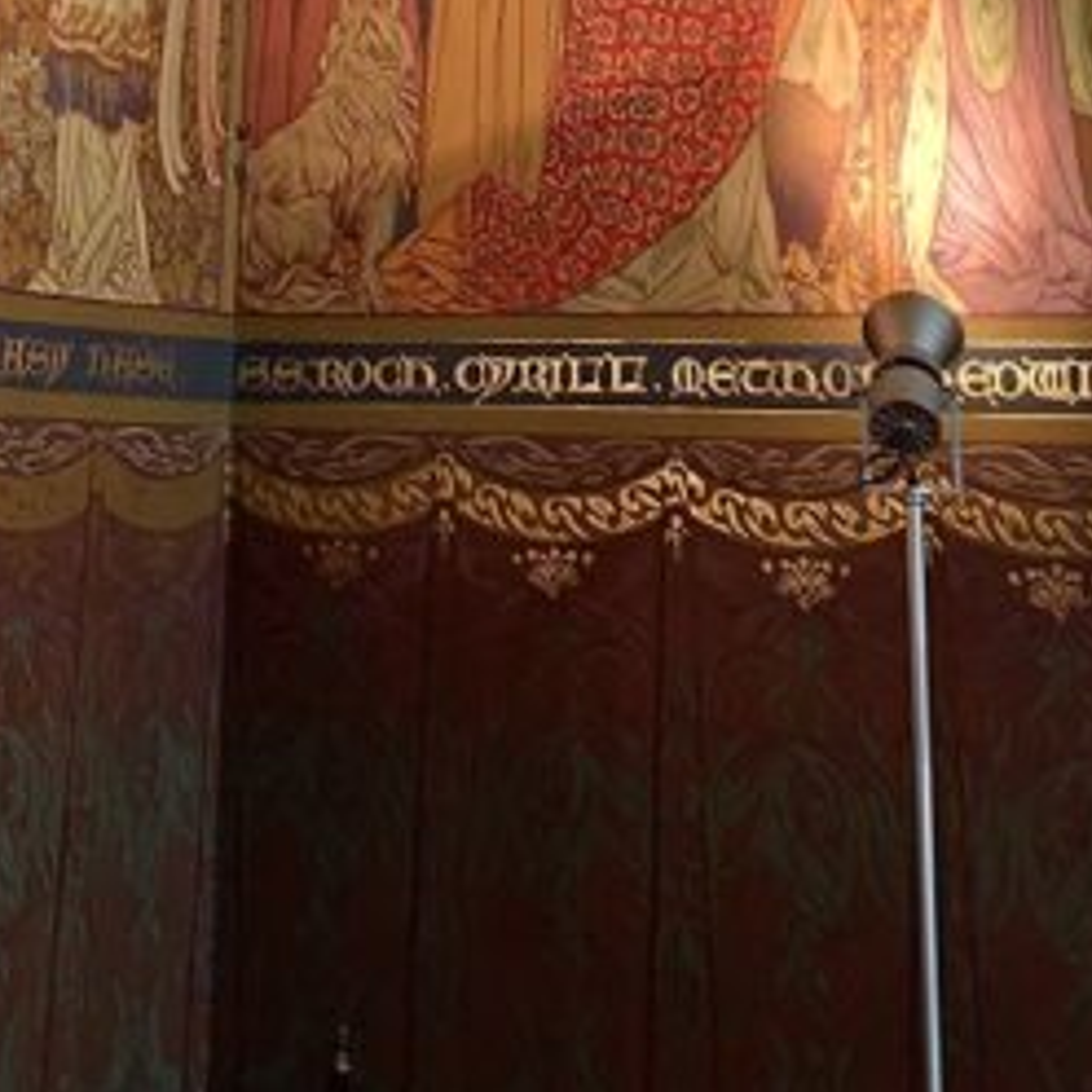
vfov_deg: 17.3
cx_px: 365
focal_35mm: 84
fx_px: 2998
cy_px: -793
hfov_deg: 20.6
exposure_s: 1/25
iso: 1600
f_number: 1.65
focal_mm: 6.19
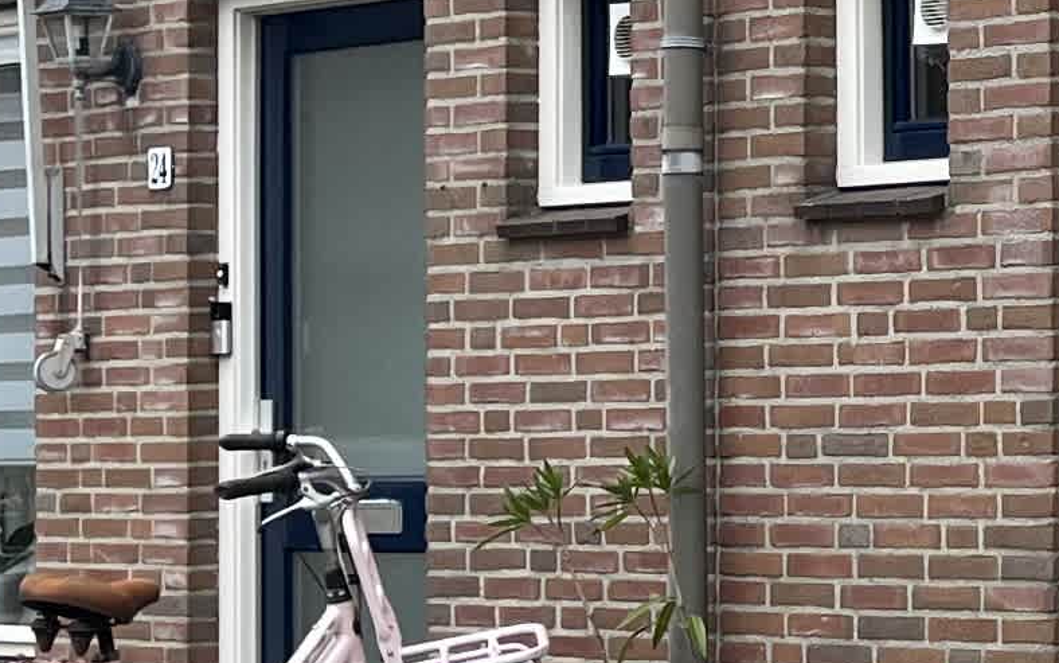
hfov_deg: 13.3
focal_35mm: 141
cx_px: 1939
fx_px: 4071
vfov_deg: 9.3
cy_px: 219
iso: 40
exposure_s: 1/121
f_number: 1.6
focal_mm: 5.1
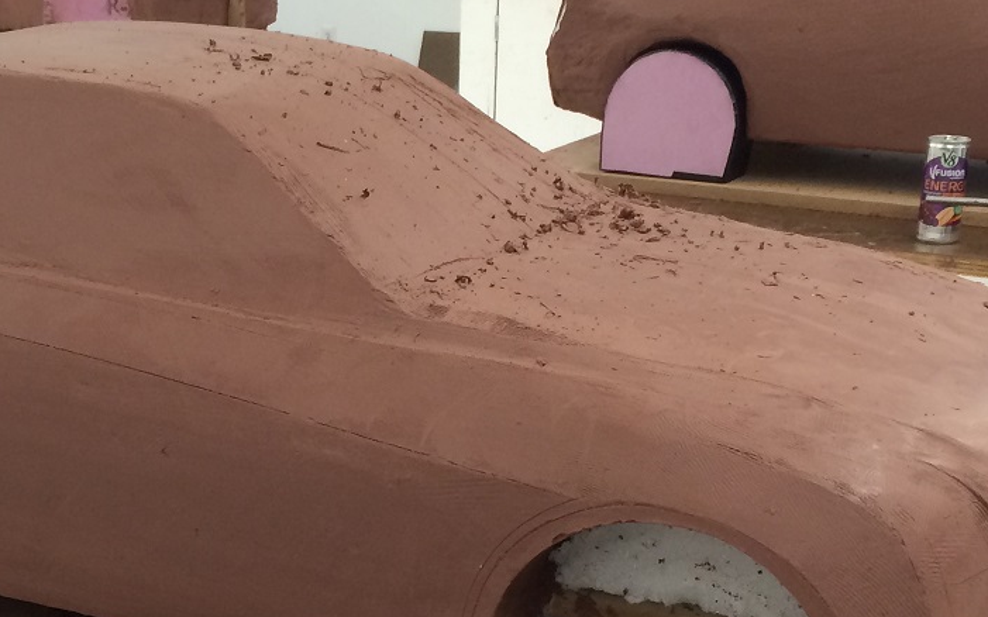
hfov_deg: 27.6
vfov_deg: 17.4
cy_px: 523
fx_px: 1992
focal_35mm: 74
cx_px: 303
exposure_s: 1/30
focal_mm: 4.12
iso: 50
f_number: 2.2
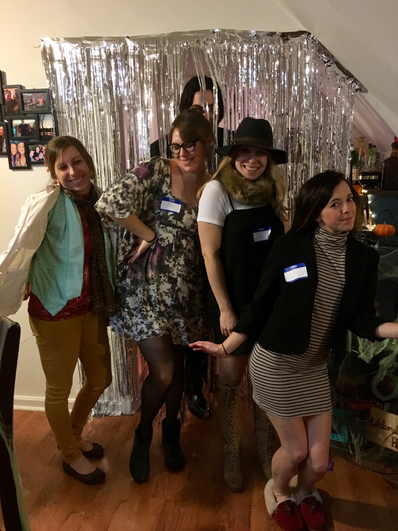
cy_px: 266
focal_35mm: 29
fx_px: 445
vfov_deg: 61.7
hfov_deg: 48.2
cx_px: 199
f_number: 2.2
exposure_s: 1/15
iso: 400
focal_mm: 4.15
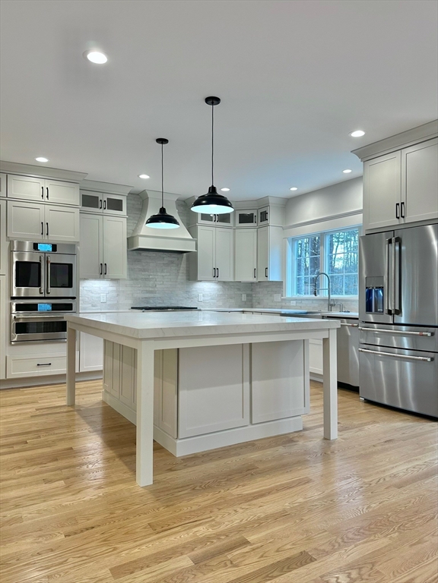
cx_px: 219
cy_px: 292
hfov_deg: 56.8
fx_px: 405
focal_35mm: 24
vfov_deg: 71.6
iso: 125
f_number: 1.78
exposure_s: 1/120
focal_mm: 6.86
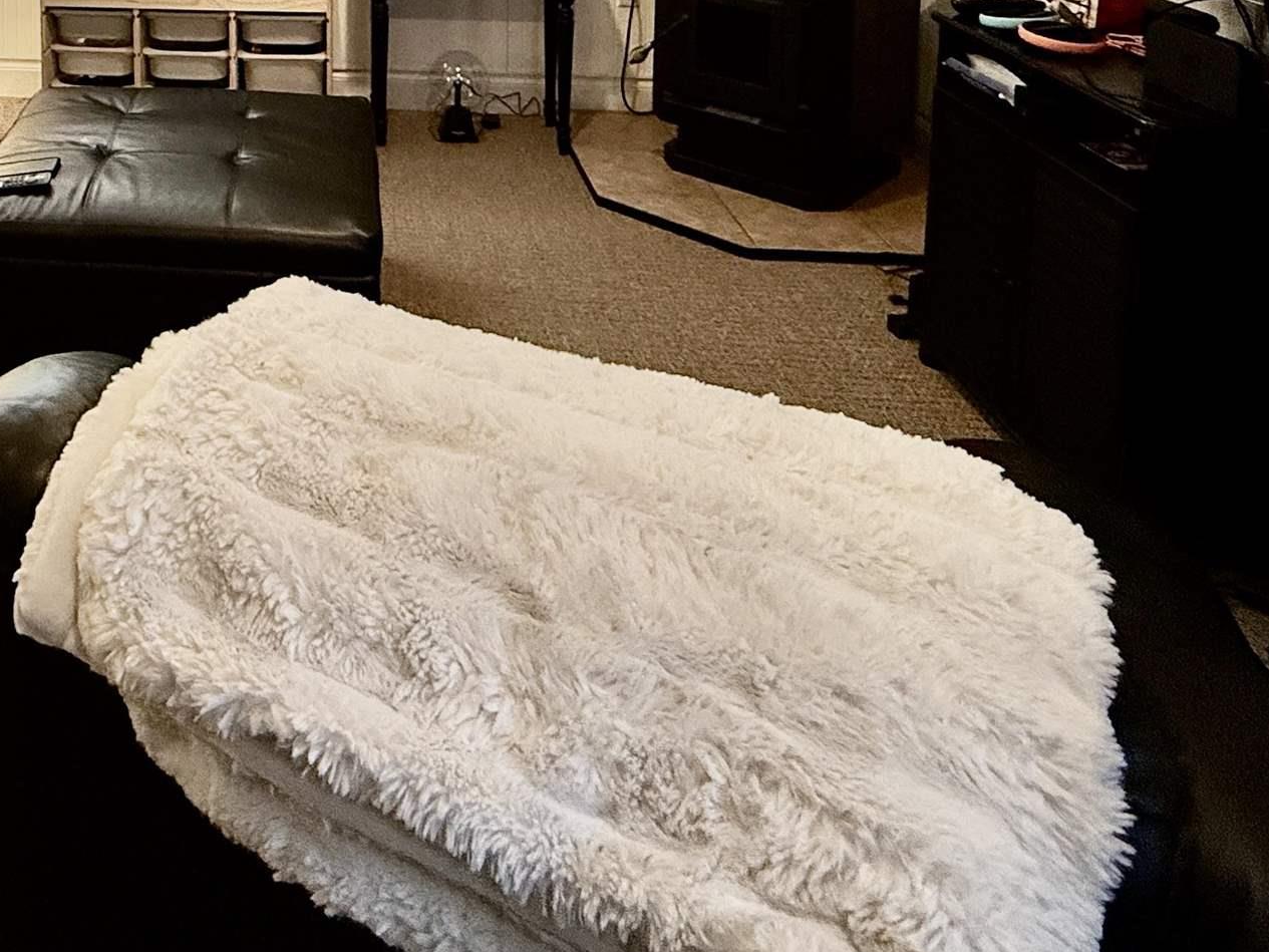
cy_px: -179
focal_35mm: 34
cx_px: 193
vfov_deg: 34.1
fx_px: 1247
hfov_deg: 49.6
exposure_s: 1/120
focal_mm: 2.22
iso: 250
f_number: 2.2
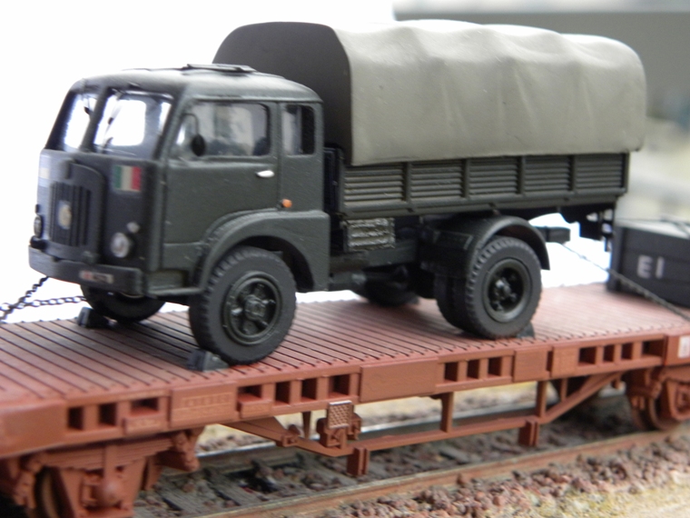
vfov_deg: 22.3
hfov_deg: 29.4
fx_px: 1316
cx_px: 345
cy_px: 259
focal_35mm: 66
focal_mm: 11.8
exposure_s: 1/60
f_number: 3.5
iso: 225
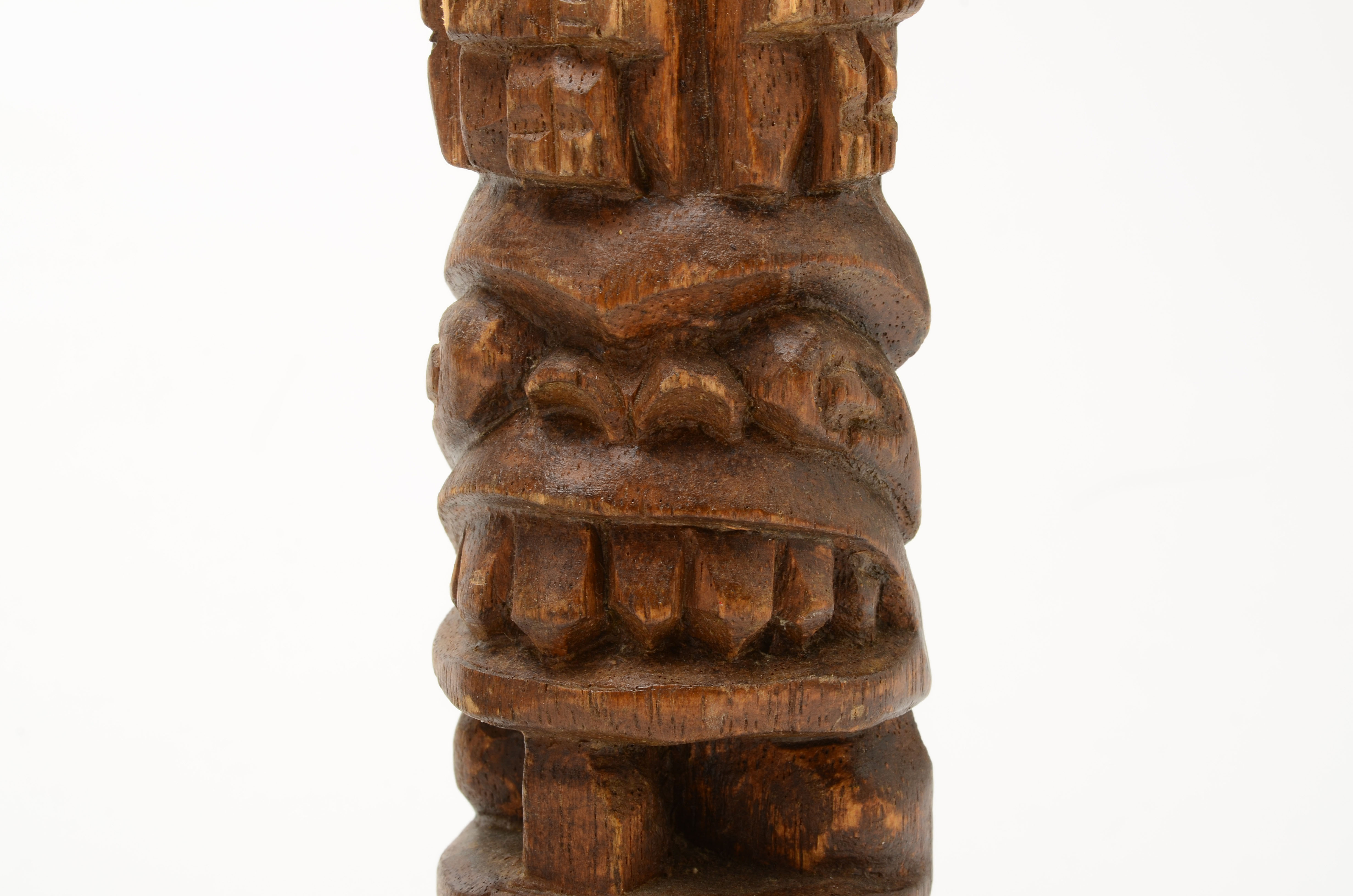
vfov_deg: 15.1
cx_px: 676
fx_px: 3375
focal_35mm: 90
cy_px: 448
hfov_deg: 22.7
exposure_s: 1/160
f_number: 18
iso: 100
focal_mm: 60
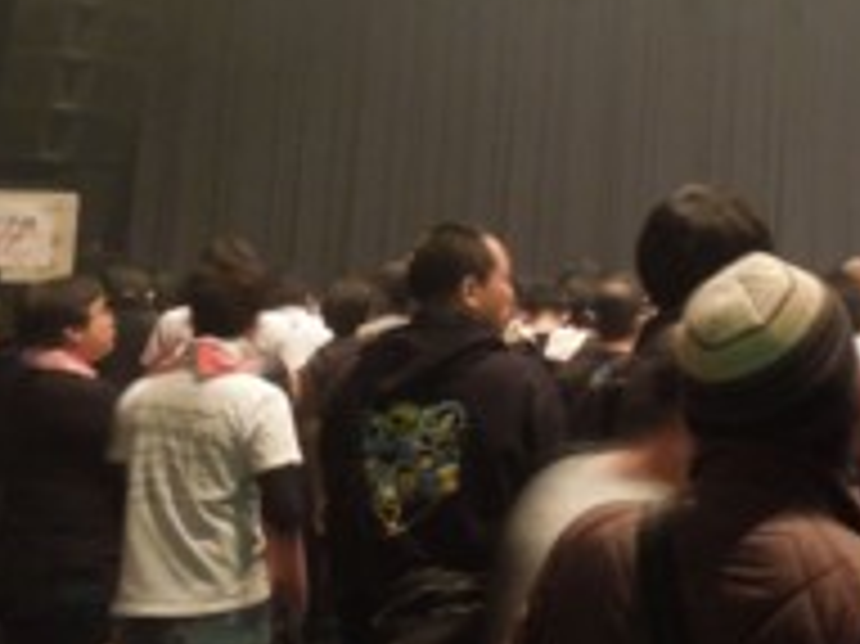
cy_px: 77
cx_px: 995
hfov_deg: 28.9
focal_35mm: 59
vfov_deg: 24.2
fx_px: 1465
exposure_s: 1/4
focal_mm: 4.5
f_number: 3.3
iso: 800
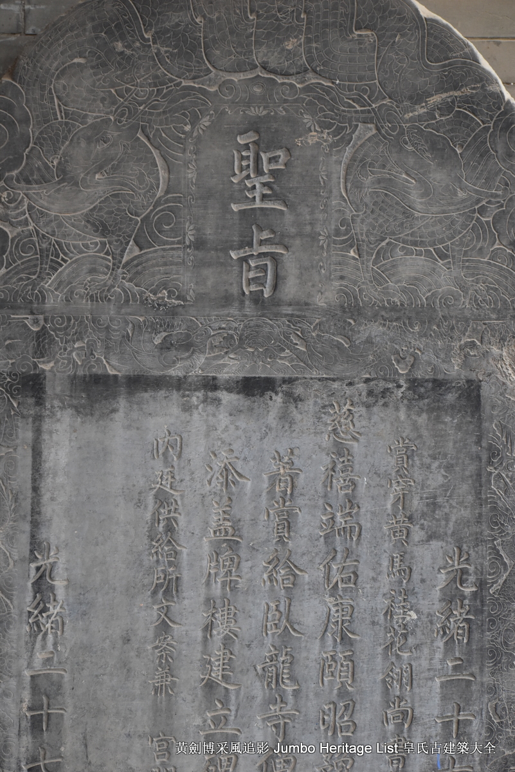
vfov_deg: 19.4
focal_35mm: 105
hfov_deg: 13.1
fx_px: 2251
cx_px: 258
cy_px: 386
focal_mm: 70
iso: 800
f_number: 4.5
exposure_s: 1/200
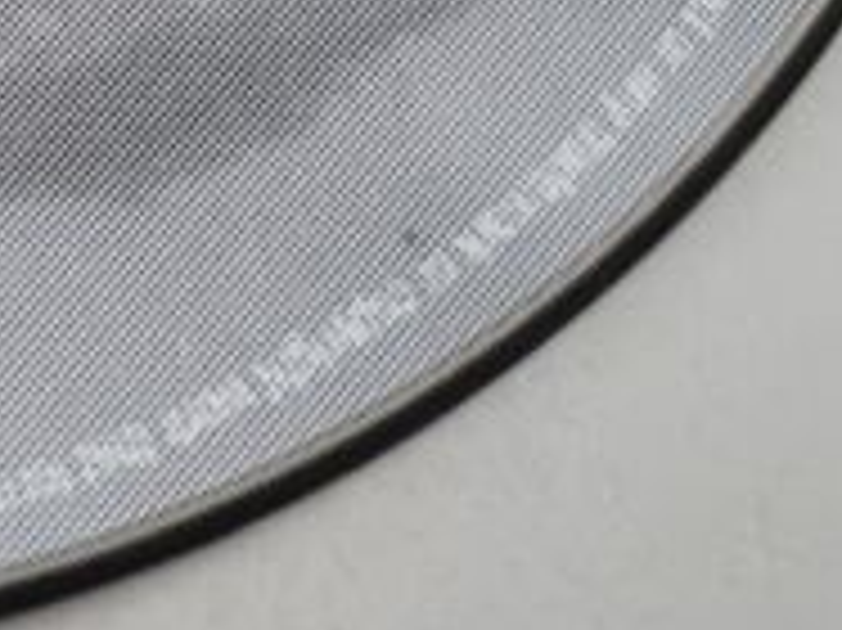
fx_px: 3379
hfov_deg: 12.9
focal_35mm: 139
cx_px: -675
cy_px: -734
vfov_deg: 9.7
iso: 640
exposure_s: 1/33
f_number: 1.8
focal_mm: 5.4
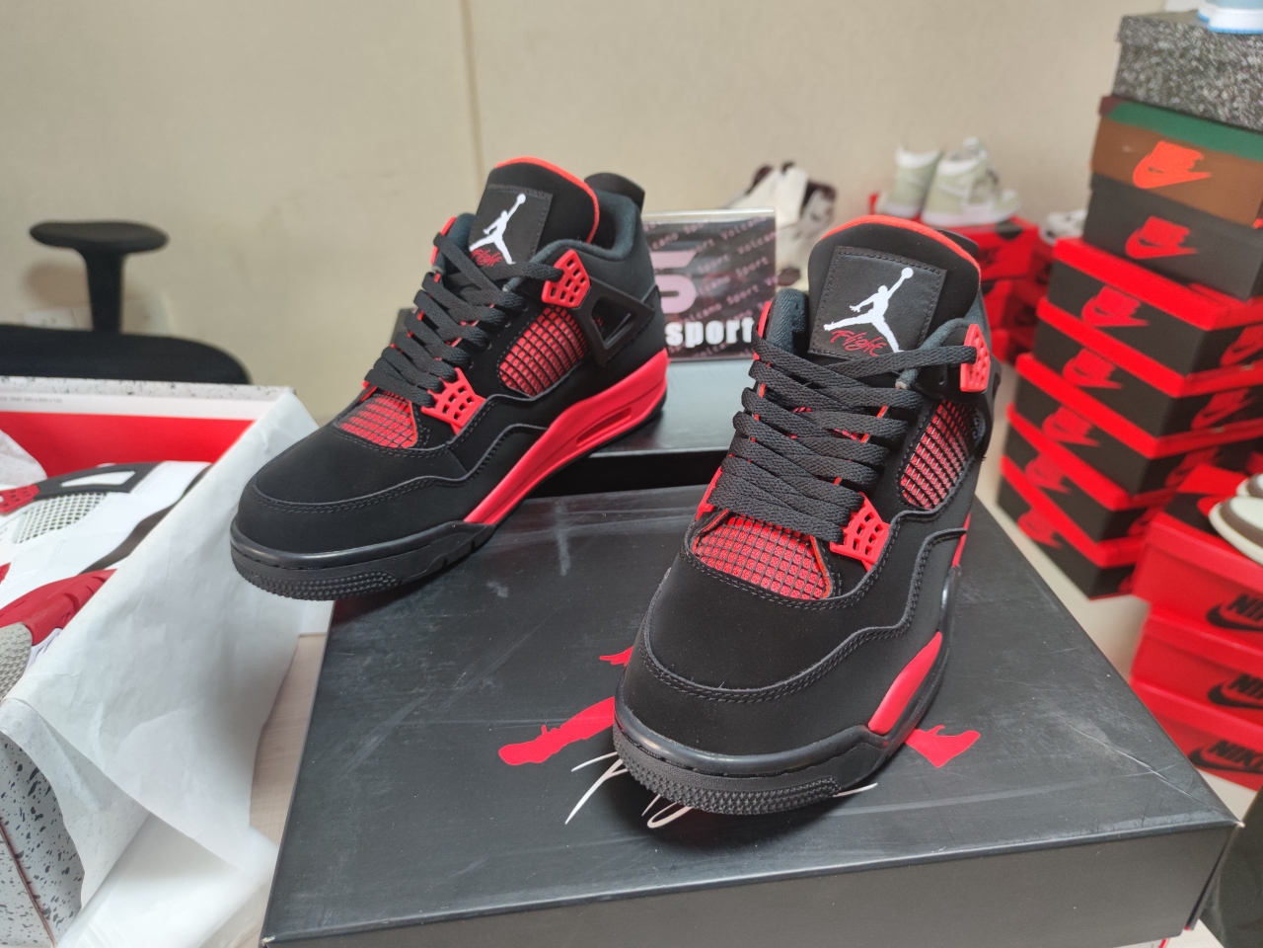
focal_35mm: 24
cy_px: 474
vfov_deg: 56.8
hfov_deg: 71.6
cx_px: 632
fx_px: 876
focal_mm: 6.72
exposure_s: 1/53
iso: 191
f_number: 1.69
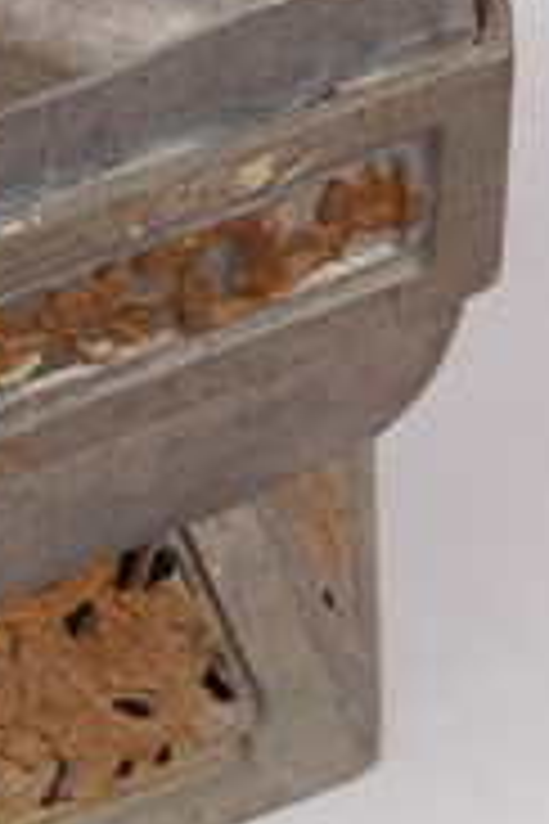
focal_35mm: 367
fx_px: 8394
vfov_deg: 5.6
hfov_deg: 3.7
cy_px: 257
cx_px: -191
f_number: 13
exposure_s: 1/100
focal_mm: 70
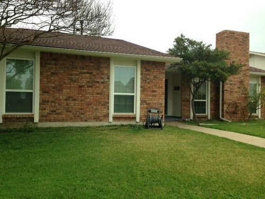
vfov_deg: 42.9
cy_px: 100
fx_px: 253
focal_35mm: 33
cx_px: 132
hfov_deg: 55.4
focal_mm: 4.13
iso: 50
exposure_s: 1/169
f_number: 2.4
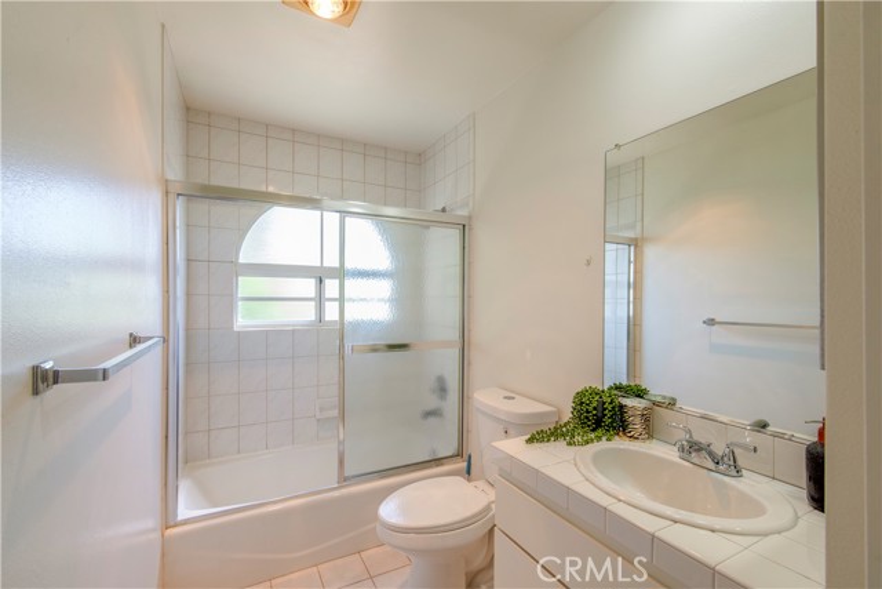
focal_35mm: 15
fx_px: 368
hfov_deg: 100.4
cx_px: 441
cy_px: 294
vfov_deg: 77.4
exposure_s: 1/40
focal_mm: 15
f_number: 5.6
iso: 400
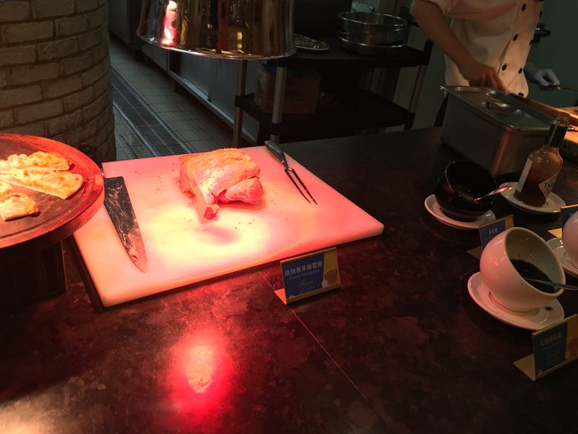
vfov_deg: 48.2
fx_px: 484
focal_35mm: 29
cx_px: 289
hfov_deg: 61.7
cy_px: 217
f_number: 2.2
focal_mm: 4.15
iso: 25
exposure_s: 1/40
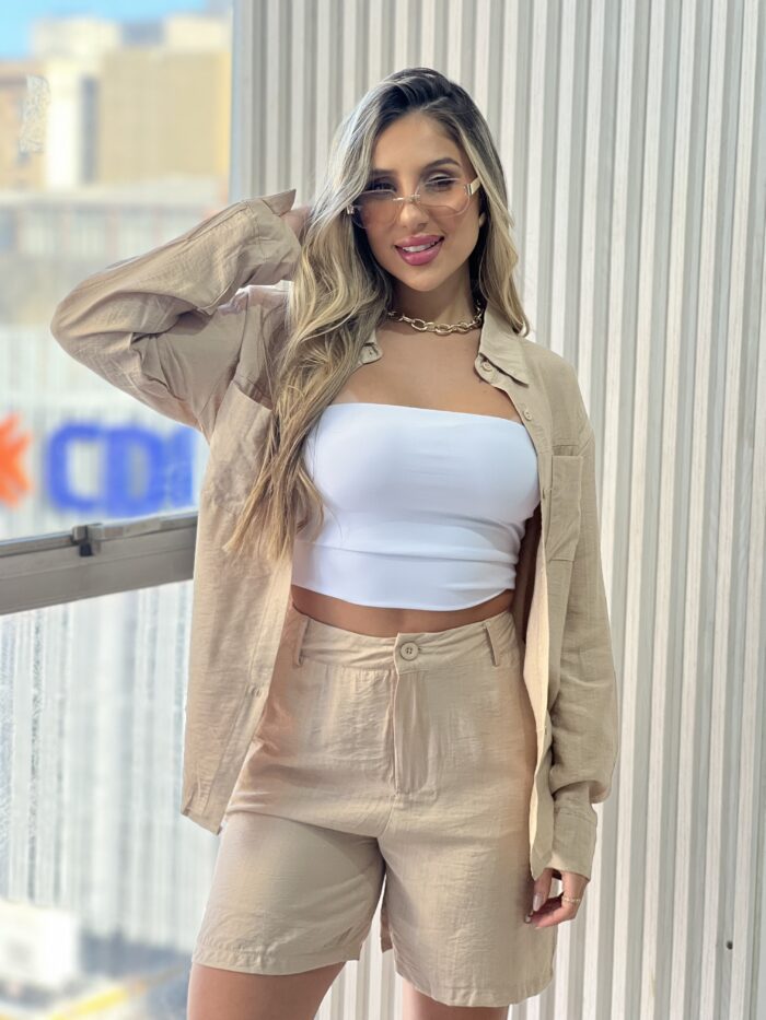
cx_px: 383
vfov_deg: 25.3
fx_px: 2271
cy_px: 510
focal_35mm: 77
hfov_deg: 19.1
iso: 100
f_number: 2.8
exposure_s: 1/120
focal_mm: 9
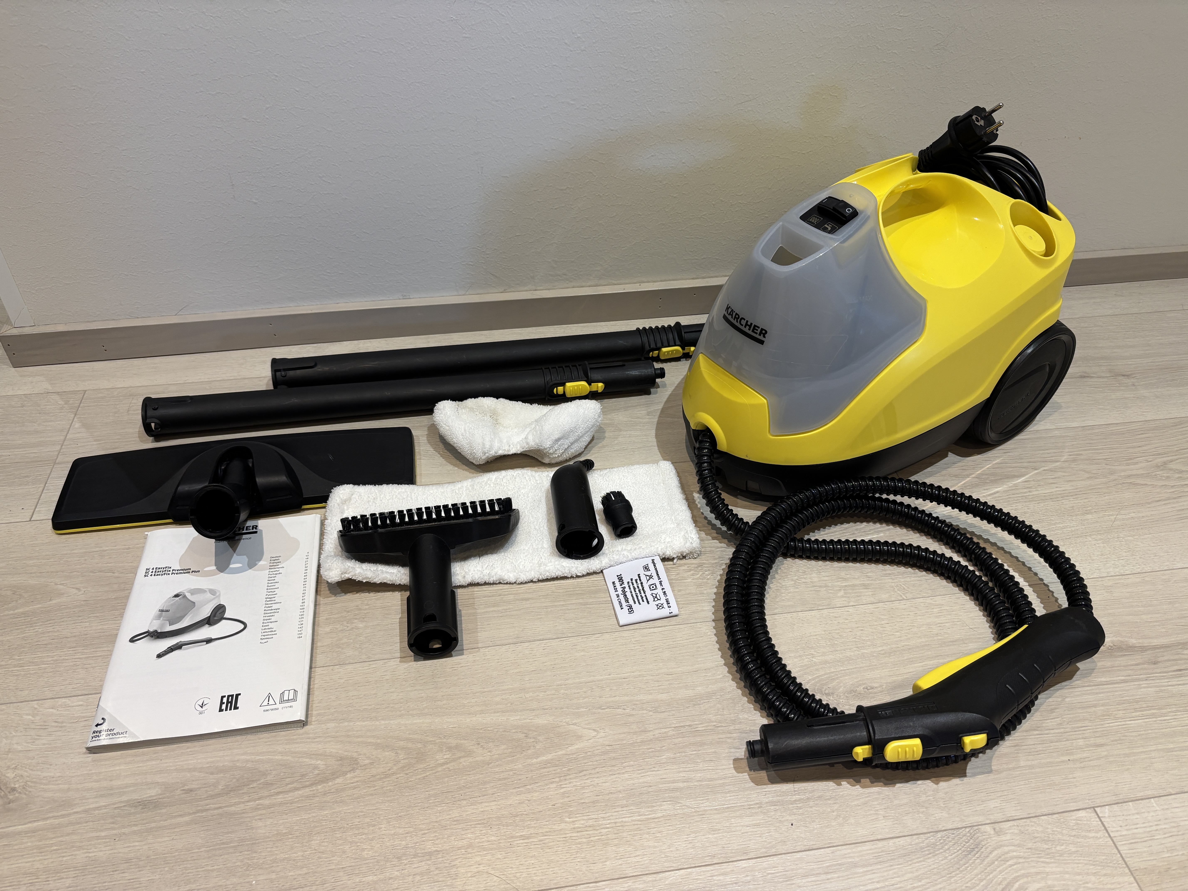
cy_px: 446
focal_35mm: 26
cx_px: 594
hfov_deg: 67.3
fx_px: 892
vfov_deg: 53.1
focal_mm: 5.96
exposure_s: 1/50
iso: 80
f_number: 1.6
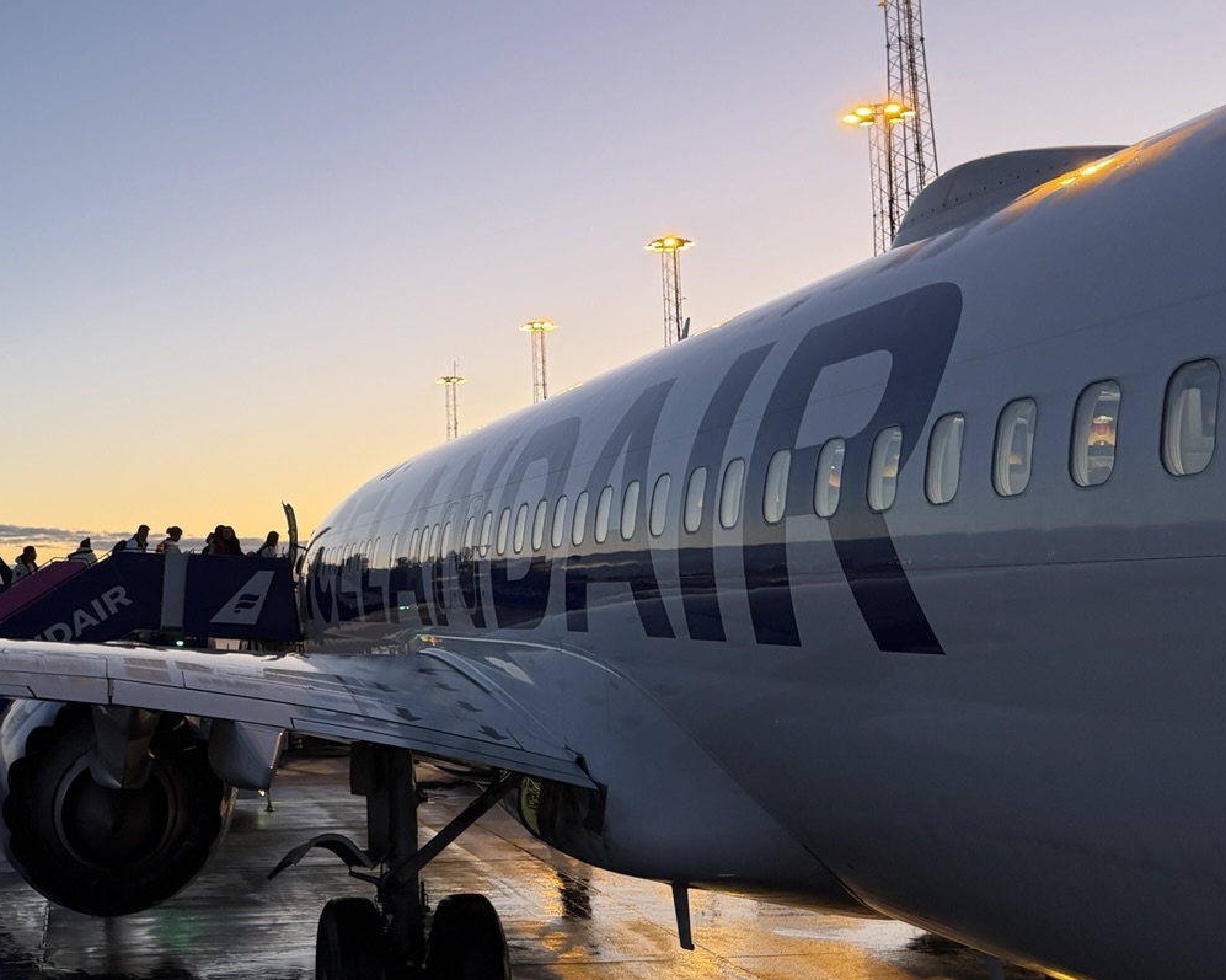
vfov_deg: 31.9
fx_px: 1705
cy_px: 373
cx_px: 288
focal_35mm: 47
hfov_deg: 38.4
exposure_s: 1/100
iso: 200
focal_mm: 6.76
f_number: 1.78
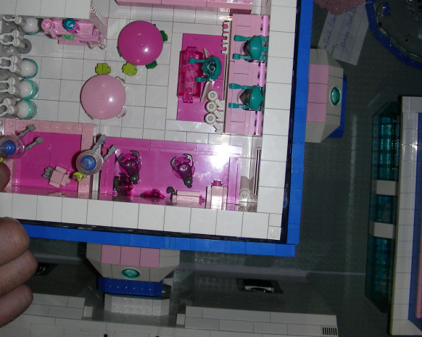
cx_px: 190
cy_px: 133
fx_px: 637
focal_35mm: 51
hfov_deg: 36.6
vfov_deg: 29.6
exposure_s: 1/60.1
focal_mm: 6.3
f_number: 3.5
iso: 50
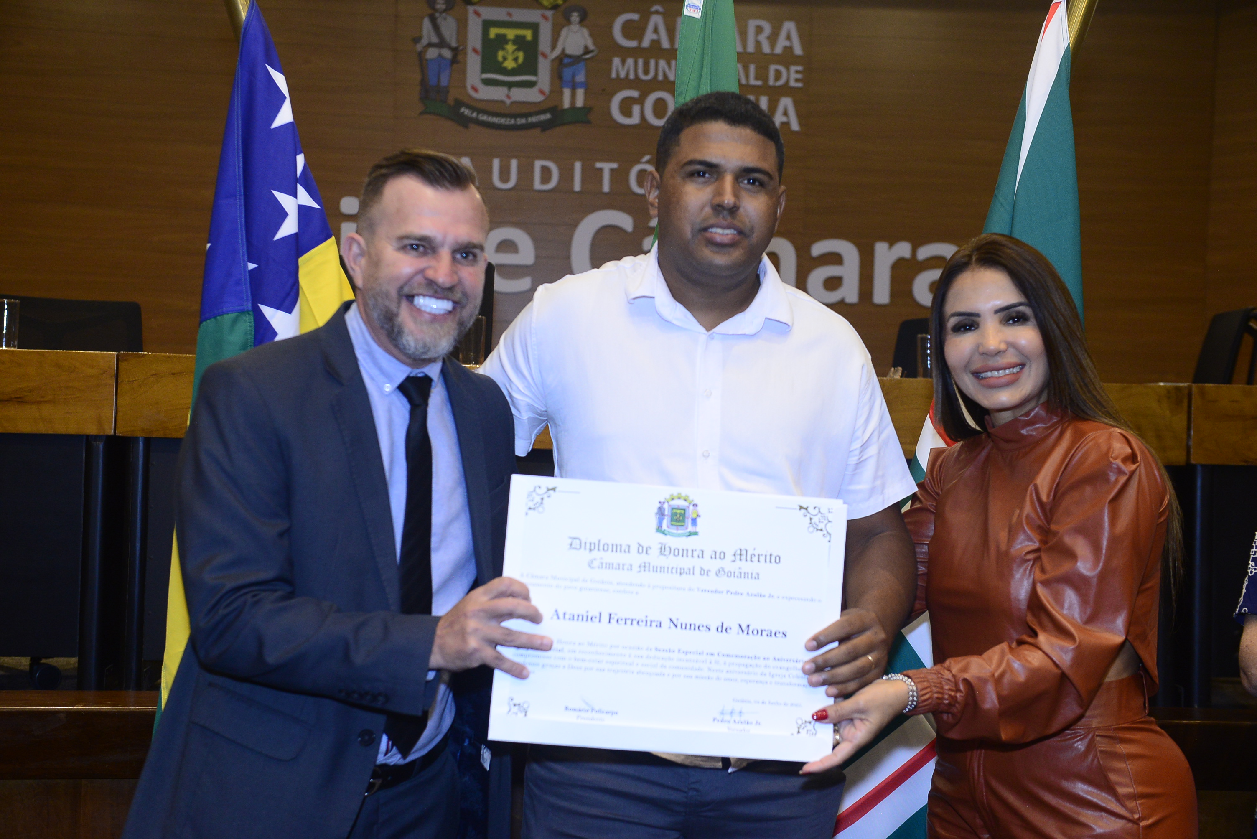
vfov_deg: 28.1
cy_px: 420
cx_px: 628
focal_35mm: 48
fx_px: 1677
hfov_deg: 41.1
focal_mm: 48
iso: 2500
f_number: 5.6
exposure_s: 1/125
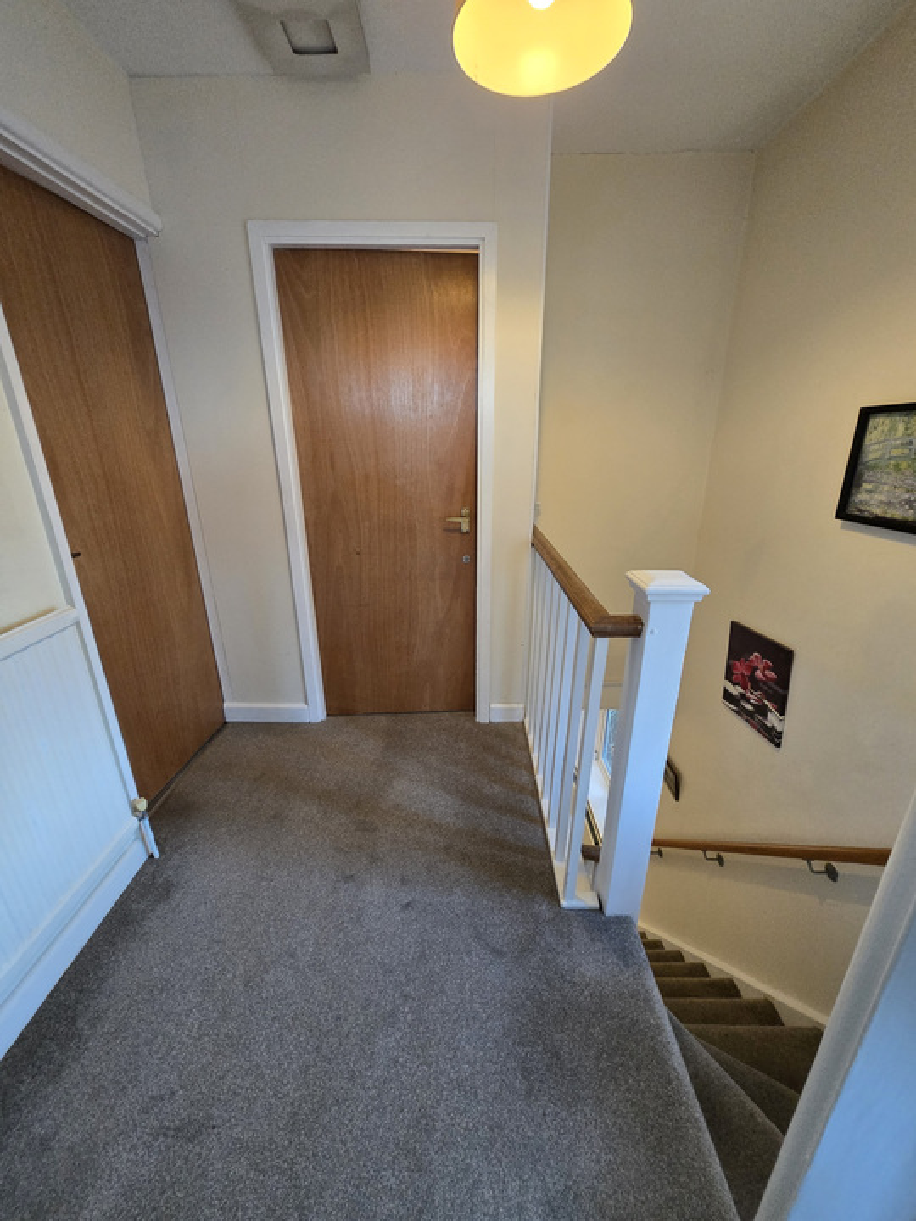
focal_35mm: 13
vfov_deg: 106.2
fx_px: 459
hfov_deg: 89.9
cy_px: 610
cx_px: 458
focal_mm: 1.7
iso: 400
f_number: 2.2
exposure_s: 1/50
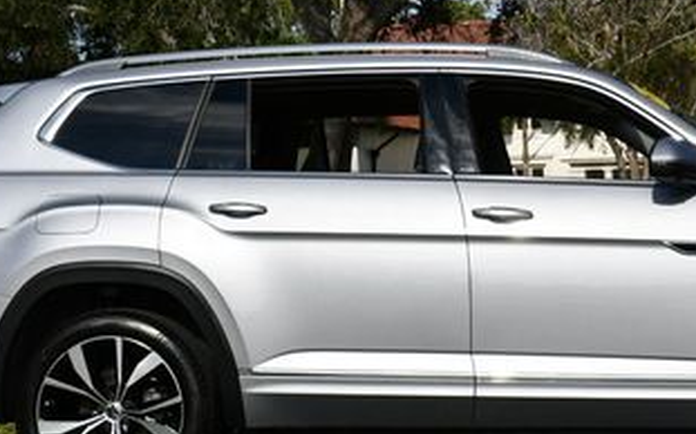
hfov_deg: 24.4
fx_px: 1592
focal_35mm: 84
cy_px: 128
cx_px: 506
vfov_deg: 15.5
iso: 100
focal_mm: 20
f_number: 10
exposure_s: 1/400
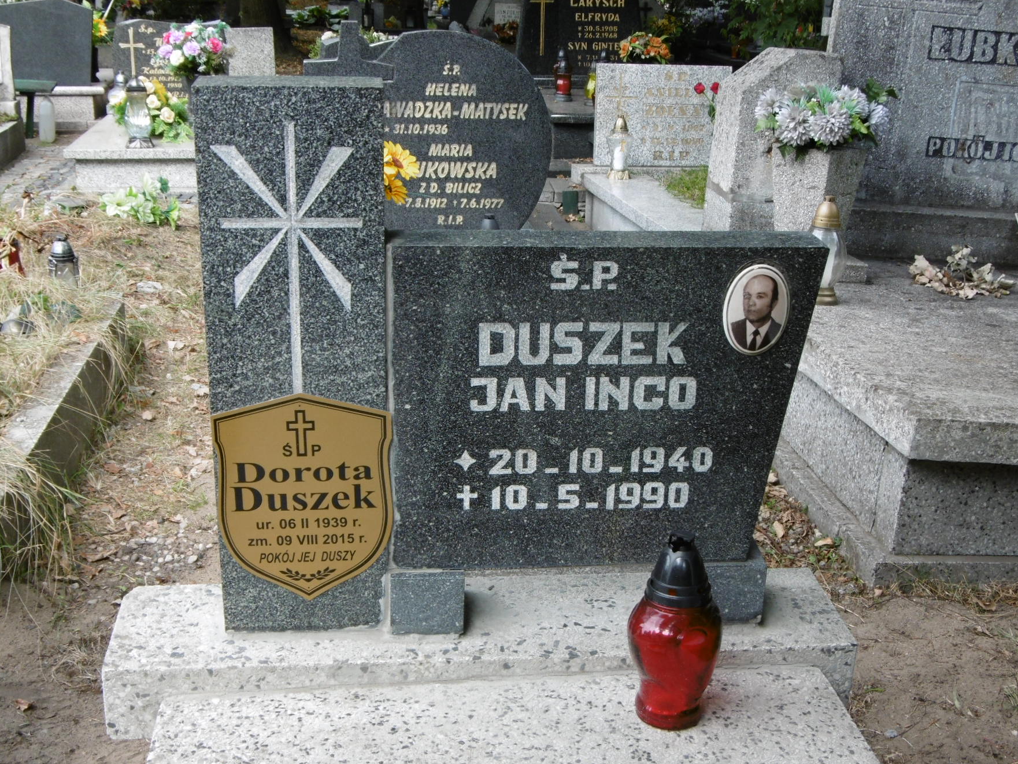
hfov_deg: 38.2
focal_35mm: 50
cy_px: 432
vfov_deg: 29.1
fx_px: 1471
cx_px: 541
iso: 100
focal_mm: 7.7
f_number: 3.8
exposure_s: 1/125
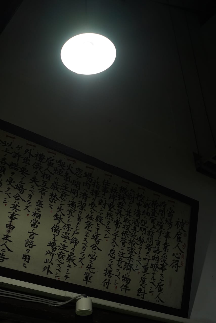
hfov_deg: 24.6
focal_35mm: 55
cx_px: 108
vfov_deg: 36.2
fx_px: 495
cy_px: 162
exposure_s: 1/200
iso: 2500
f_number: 2.8
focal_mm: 55
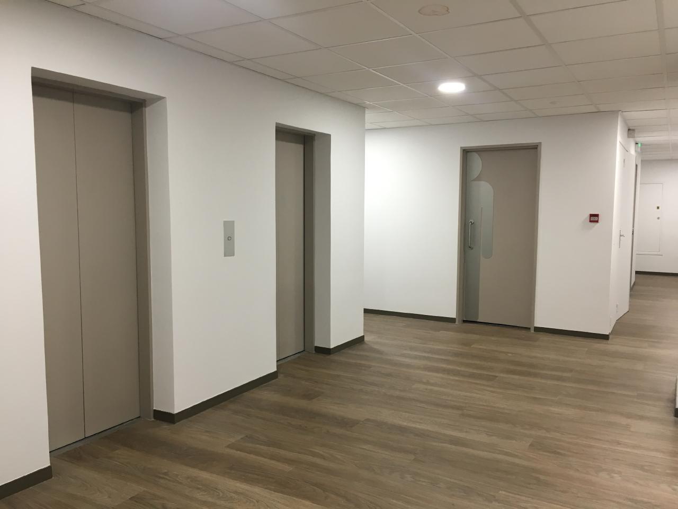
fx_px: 568
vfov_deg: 48.2
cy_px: 254
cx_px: 339
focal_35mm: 29
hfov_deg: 61.7
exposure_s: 1/33
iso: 80
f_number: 2.2
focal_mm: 4.15
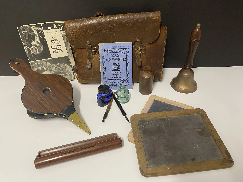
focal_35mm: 26
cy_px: 91
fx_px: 183
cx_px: 122
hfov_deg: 67.3
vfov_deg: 53.1
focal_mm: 4.25
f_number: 1.8
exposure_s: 1/50
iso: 125
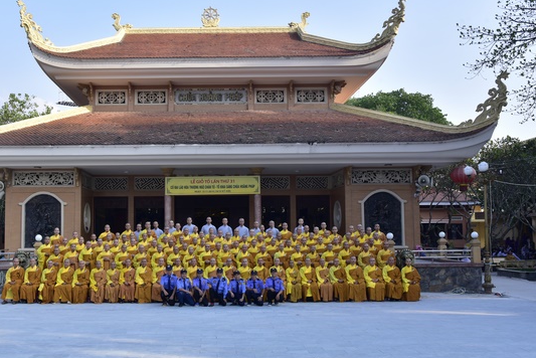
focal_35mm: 39
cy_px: 193
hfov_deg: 49.2
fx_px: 581
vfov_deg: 34.2
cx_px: 212
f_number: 10
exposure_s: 1/200
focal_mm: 32
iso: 320
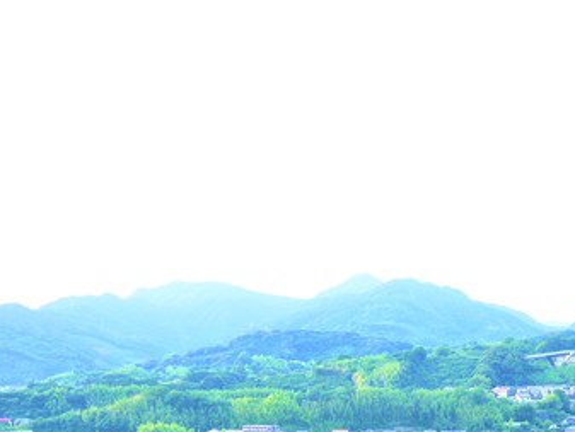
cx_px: 396
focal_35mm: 74
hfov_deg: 26.1
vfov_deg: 19.9
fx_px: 1230
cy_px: 275
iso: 160
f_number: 5.6
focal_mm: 26
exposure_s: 1/80
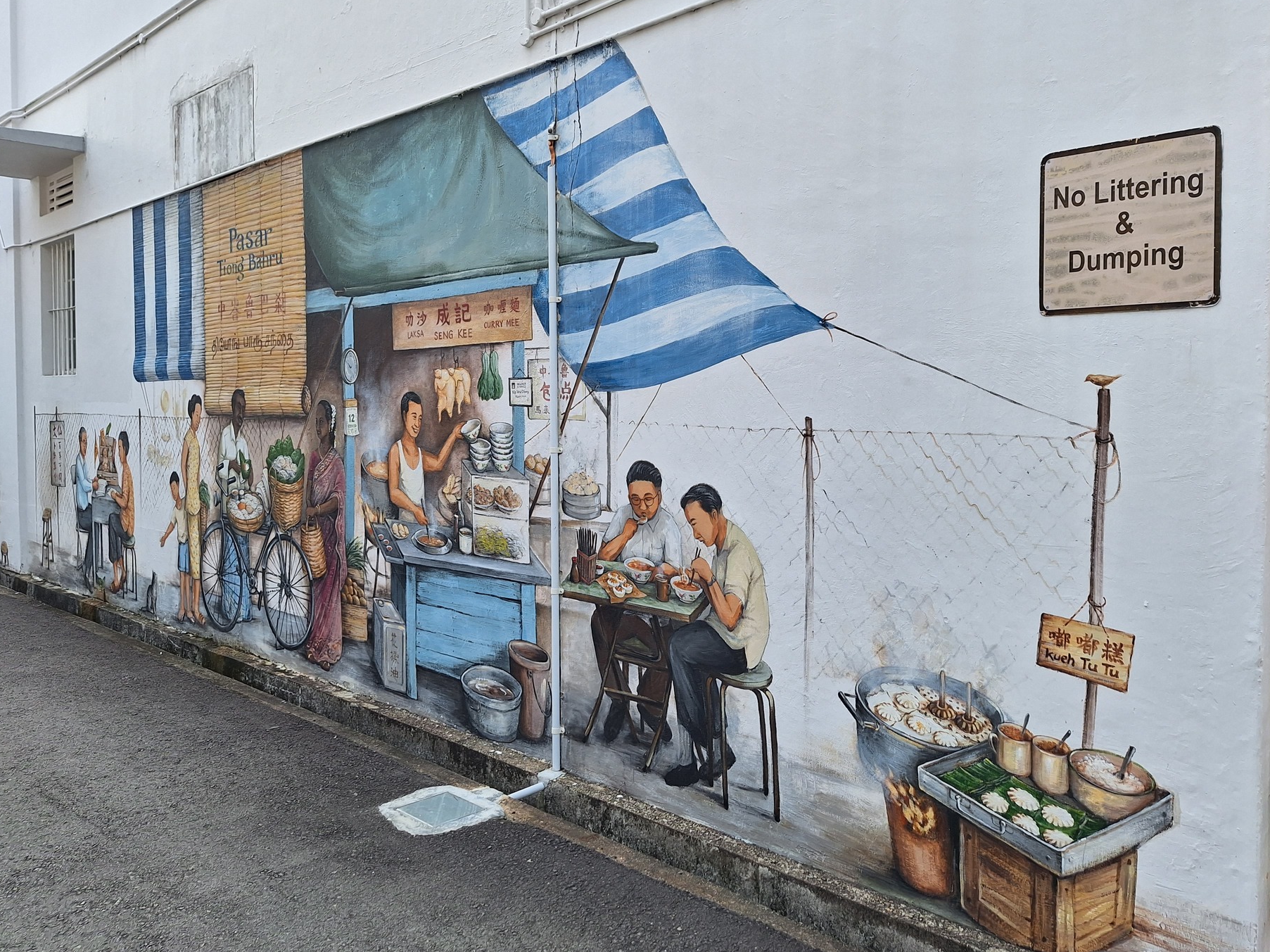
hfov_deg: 67.3
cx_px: 631
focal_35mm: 26
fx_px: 954
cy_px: 417
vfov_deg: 52.9
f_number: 1.8
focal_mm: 5.54
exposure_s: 1/1062
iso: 40
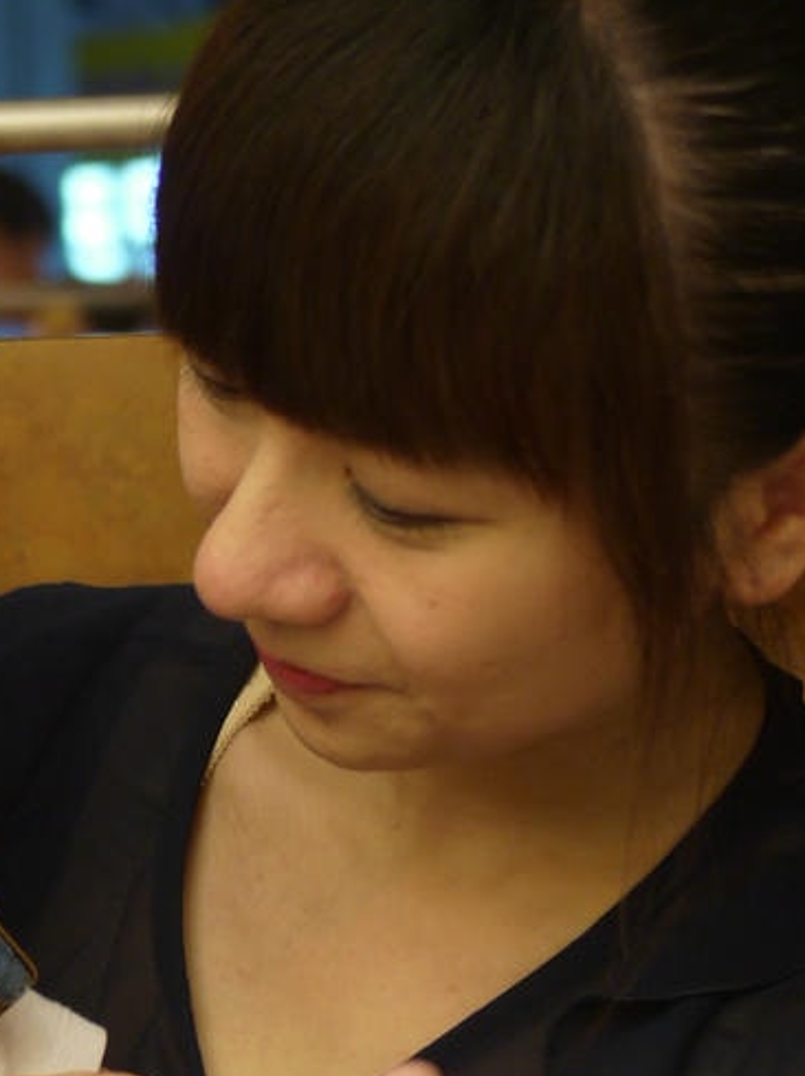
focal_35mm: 131
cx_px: 22
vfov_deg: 15.0
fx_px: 4067
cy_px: 715
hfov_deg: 11.2
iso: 160
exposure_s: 1/125
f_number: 1.7
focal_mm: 20
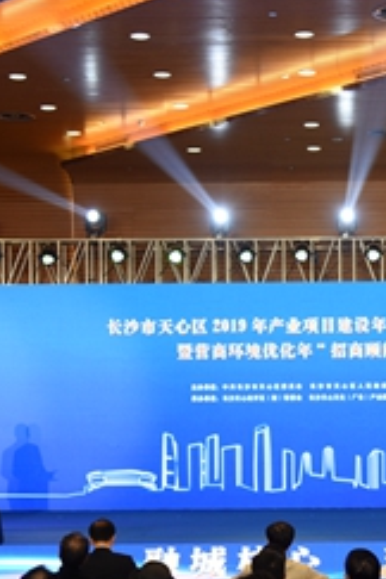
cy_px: 460
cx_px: 338
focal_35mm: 74
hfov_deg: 18.2
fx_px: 1190
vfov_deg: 26.8
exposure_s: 1/100
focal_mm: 30
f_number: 4
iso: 640
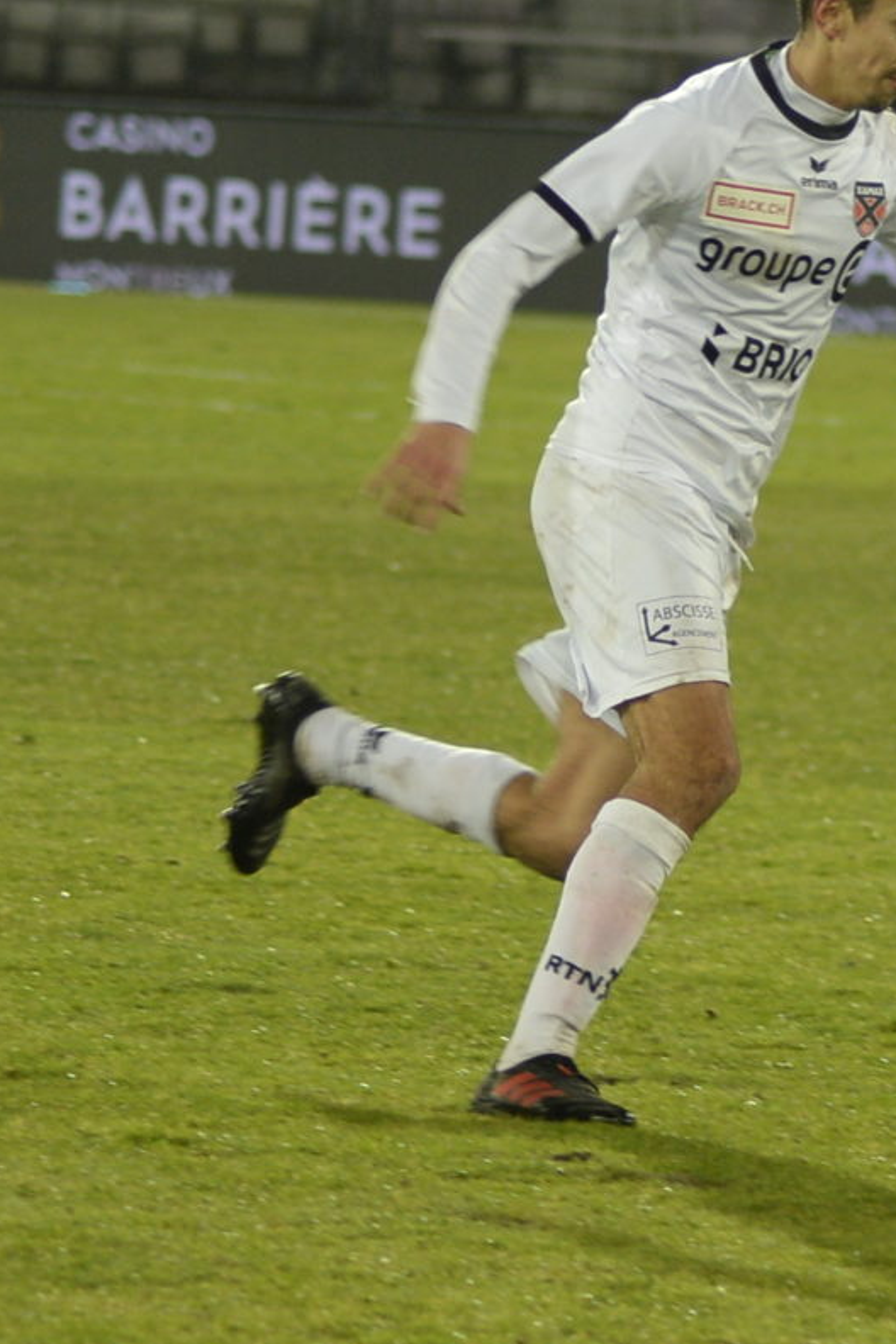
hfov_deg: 3.0
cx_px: 916
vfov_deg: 4.6
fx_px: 16873
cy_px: 546
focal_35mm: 452
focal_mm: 140
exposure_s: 1/250
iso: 1400
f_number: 4.2
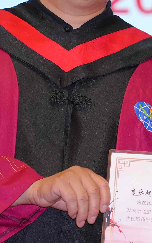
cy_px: 62
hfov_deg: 4.2
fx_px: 2060
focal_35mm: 311
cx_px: 219
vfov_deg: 6.7
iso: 400
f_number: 2.8
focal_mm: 75
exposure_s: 1/160
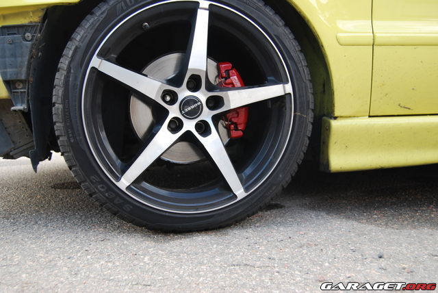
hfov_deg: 49.5
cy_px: 146
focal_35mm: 39
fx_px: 475
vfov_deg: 34.3
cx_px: 219
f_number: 4.5
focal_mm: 26
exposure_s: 1/80
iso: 200
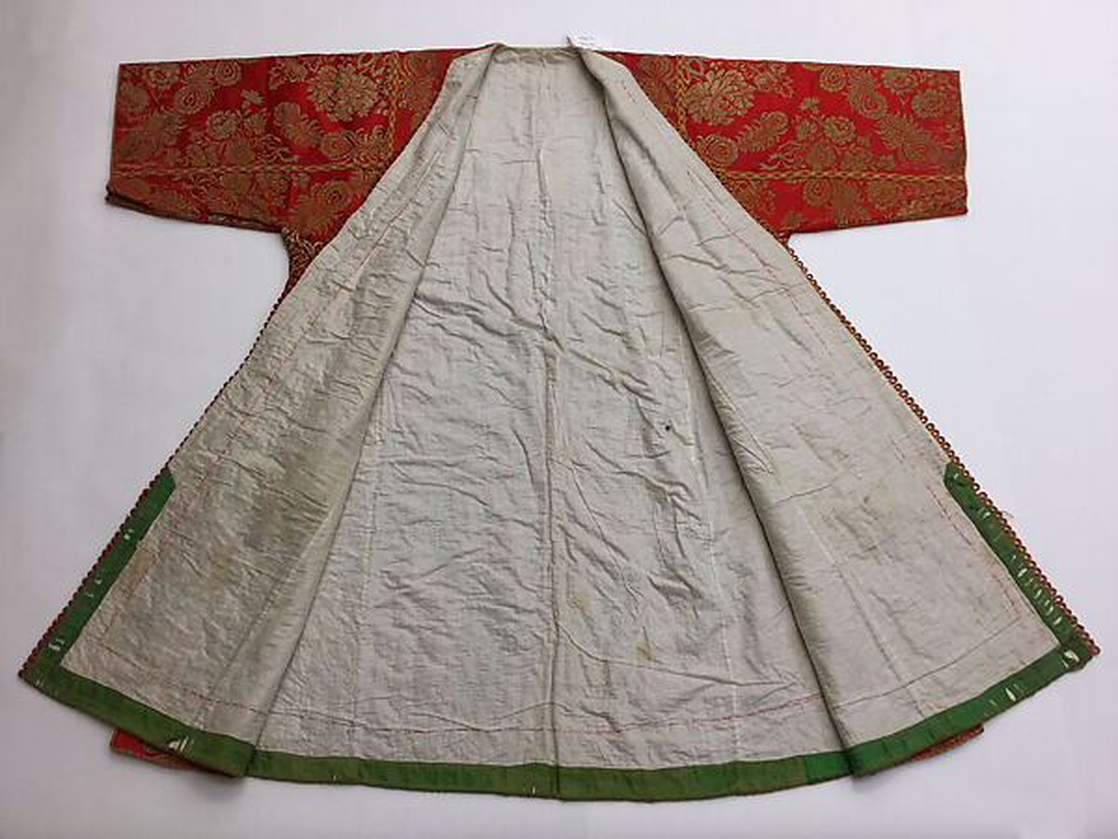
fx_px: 1001
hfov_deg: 58.4
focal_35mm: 31
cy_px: 420
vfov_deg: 45.4
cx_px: 559
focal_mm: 3.3
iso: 25
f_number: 2.4
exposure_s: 1/60
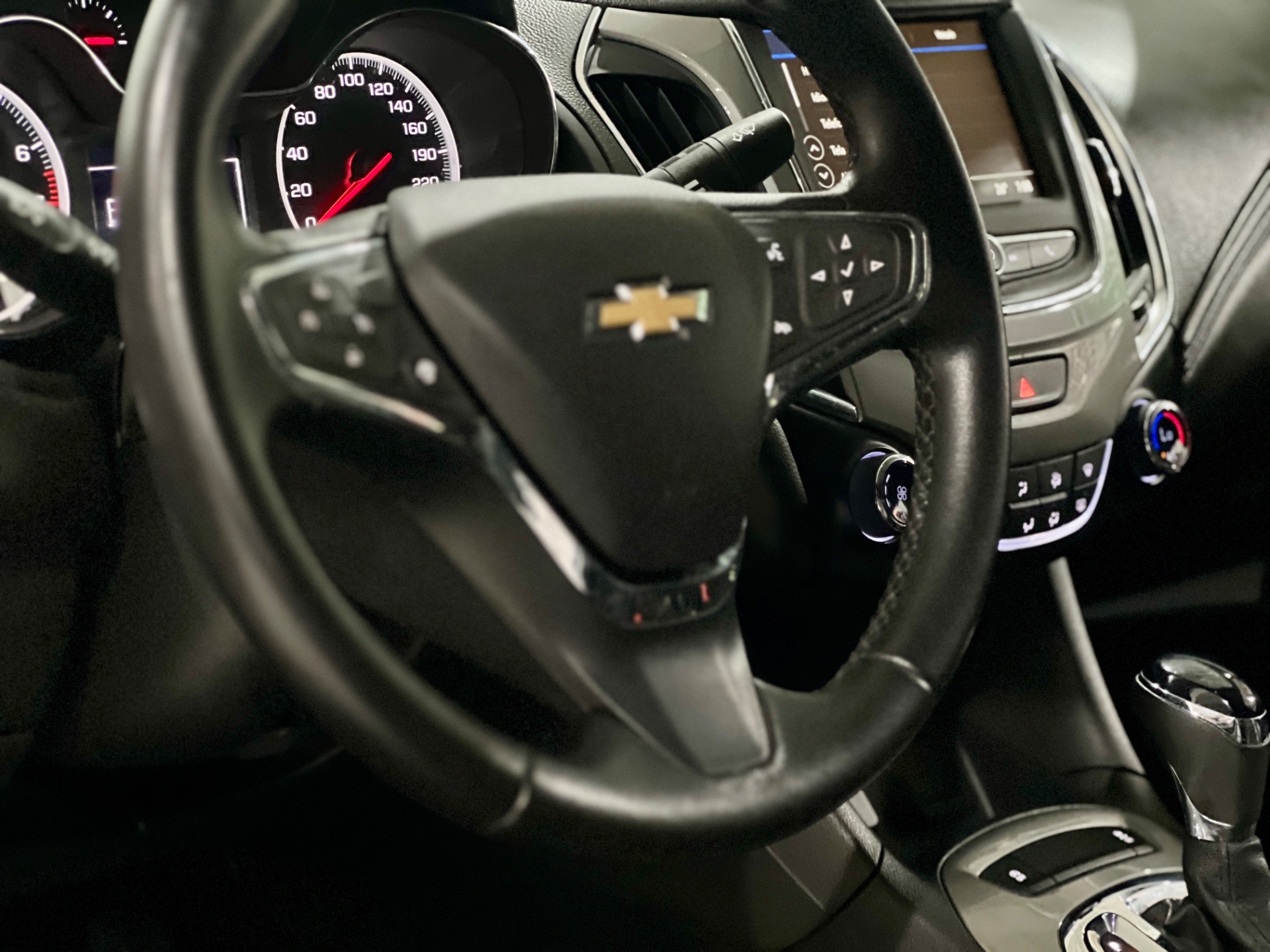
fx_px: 2825
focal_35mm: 77
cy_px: 476
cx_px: 635
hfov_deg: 25.3
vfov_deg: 19.1
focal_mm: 9
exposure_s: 1/15
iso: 800
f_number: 2.8
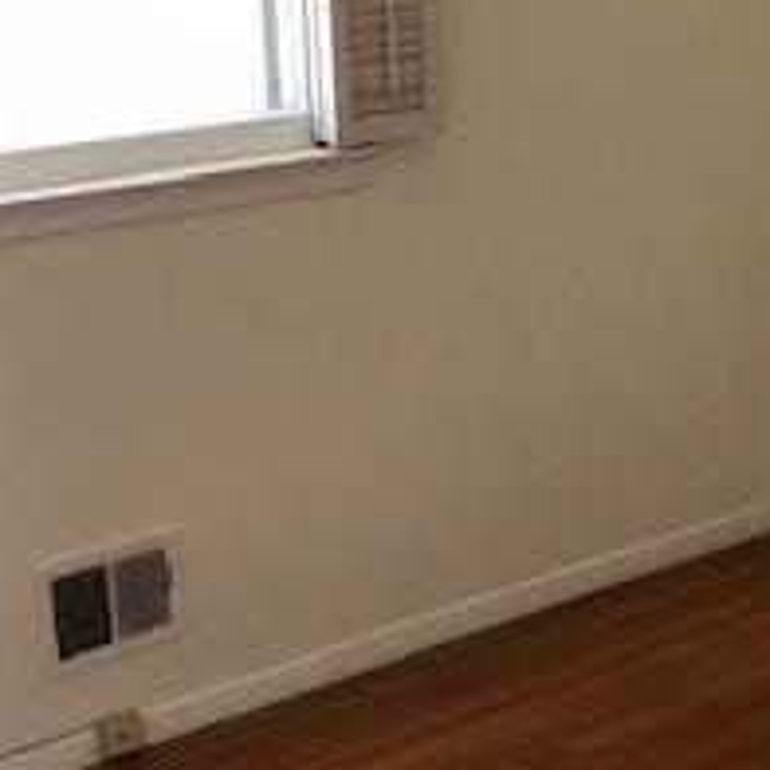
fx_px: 2038
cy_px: 330
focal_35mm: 81
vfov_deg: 21.4
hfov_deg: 21.1
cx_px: 625
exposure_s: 1/15
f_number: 1.8
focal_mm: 3.99
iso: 40
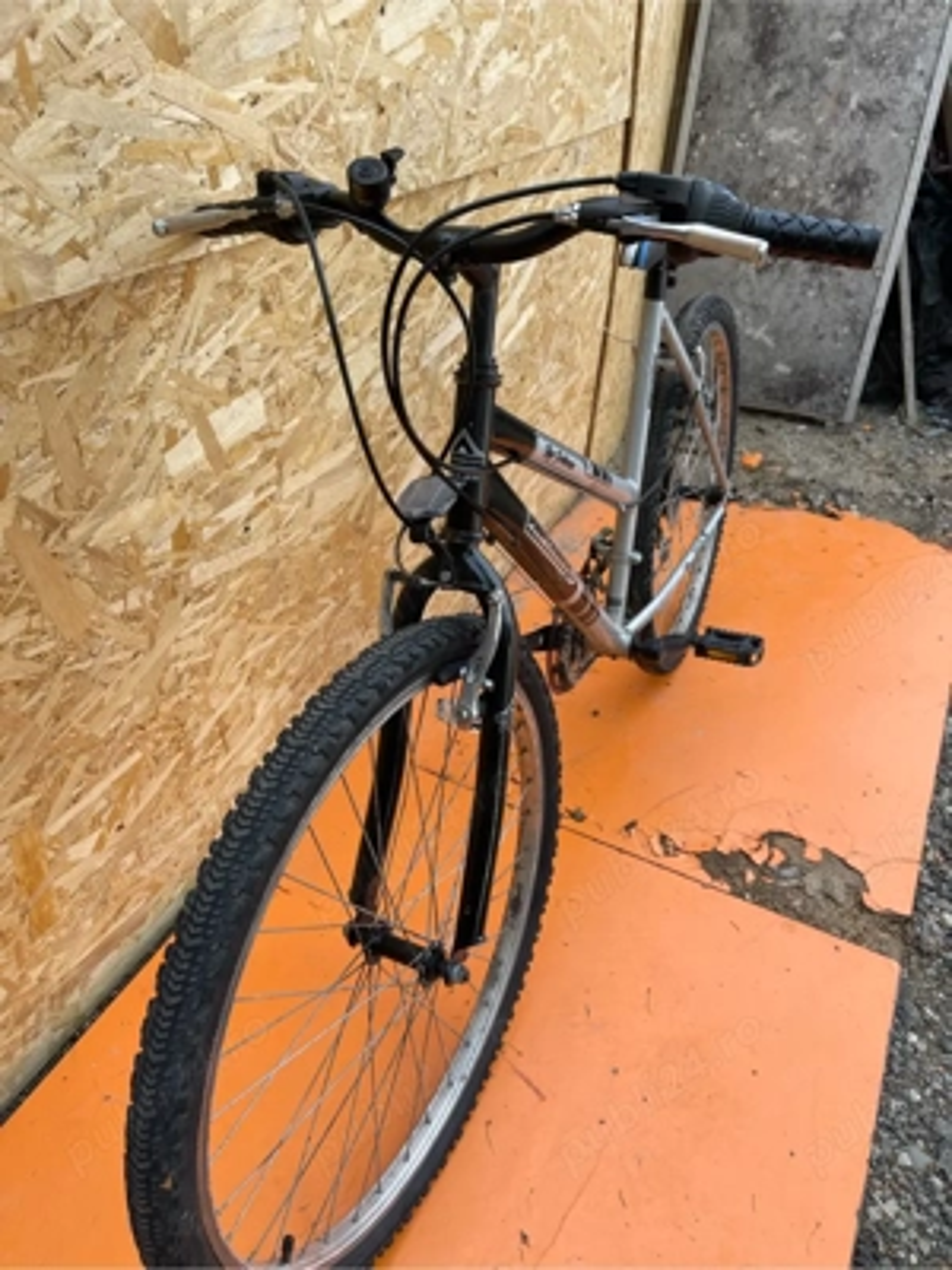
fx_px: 917
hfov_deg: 54.9
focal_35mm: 25
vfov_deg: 69.4
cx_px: 476
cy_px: 635
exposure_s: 1/498
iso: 32
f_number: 1.6
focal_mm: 5.1
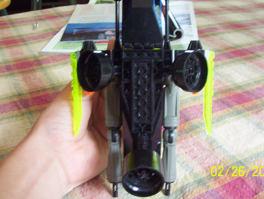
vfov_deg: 28.6
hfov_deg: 37.4
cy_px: 83
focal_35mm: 51
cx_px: 139
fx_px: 390
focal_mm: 5.77
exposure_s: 1/19.7
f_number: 2.73
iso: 200
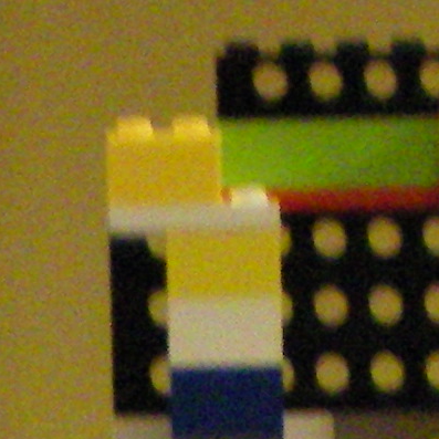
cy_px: 1292
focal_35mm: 276
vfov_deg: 5.9
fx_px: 3960
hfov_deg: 6.3
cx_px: 201
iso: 400
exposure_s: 1/25
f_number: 3.1
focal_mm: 6.3
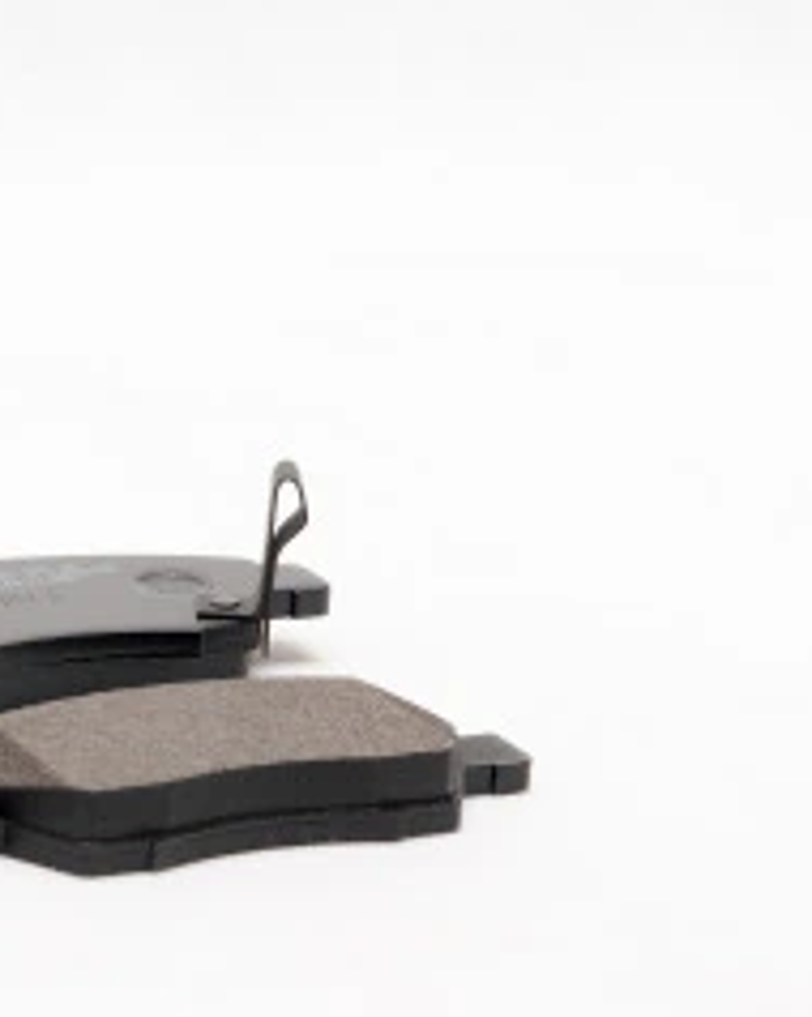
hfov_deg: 7.9
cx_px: -64
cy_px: 611
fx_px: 5871
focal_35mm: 195
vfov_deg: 9.9
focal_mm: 55
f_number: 11
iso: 100
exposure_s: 1/200
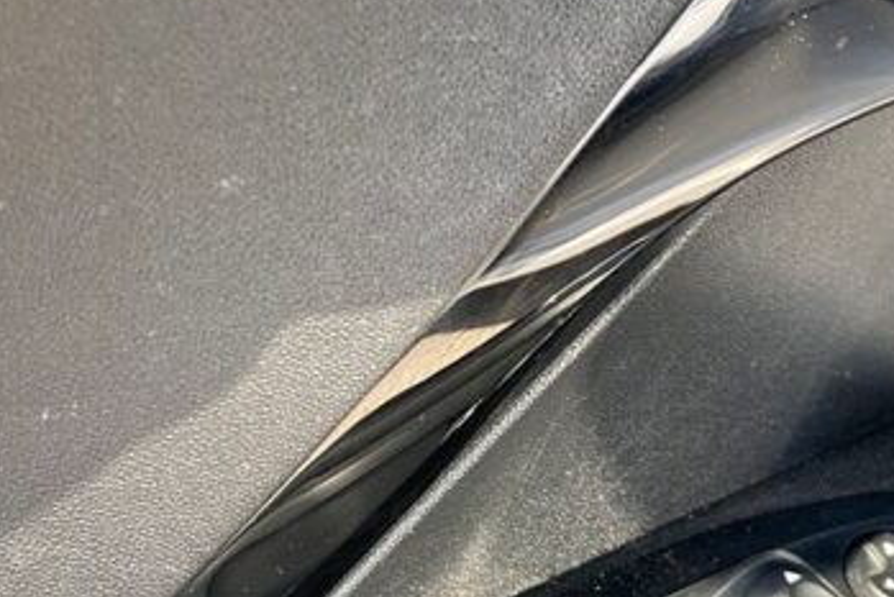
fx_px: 1540
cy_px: 505
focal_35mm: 62
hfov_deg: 32.3
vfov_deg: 21.6
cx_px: 546
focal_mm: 4.25
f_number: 1.8
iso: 40
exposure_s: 1/122
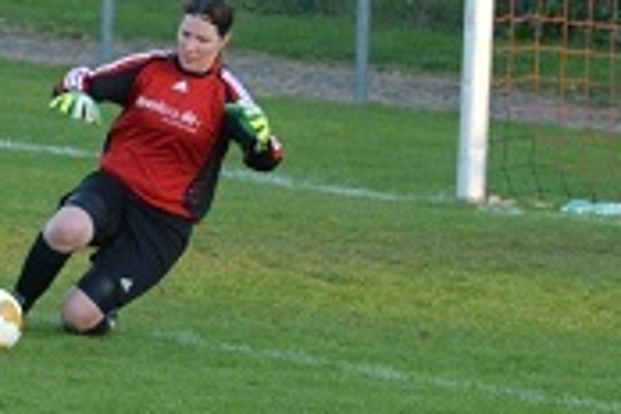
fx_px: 5830
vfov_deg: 4.1
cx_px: -93
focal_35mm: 338
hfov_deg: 6.1
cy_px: 36
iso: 1250
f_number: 4.5
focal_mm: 92
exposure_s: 1/500
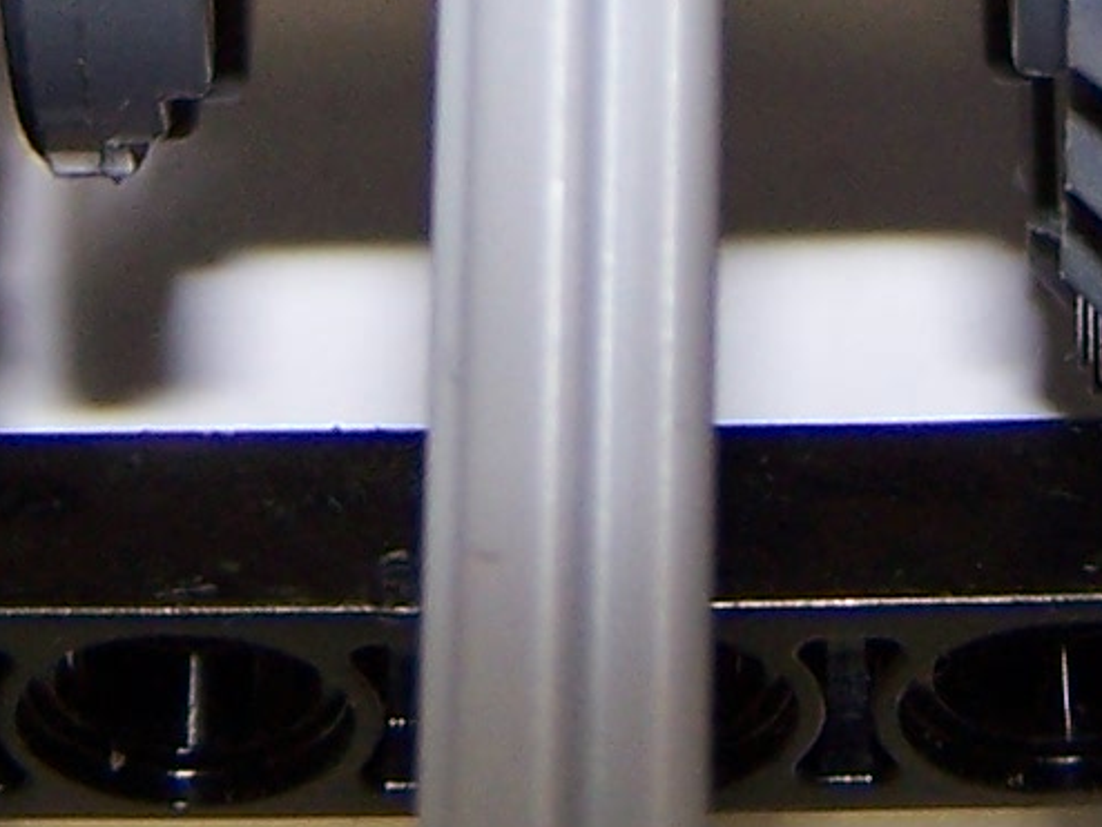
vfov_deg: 7.1
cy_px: -1043
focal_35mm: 198
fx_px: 6306
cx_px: 756
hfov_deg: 10.0
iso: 80
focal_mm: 6.3
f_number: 2.8
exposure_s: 1/60
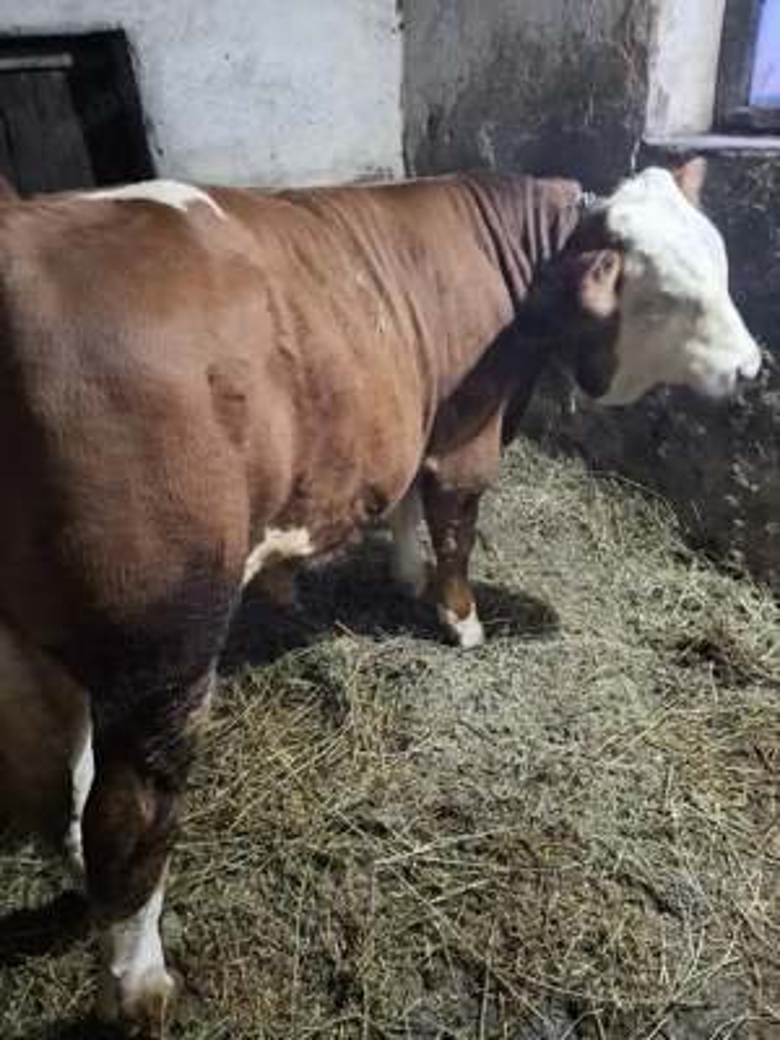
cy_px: 520
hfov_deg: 54.9
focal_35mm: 25
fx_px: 751
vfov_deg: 69.4
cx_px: 390
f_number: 1.8
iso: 1600
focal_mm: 4.69
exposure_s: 1/10
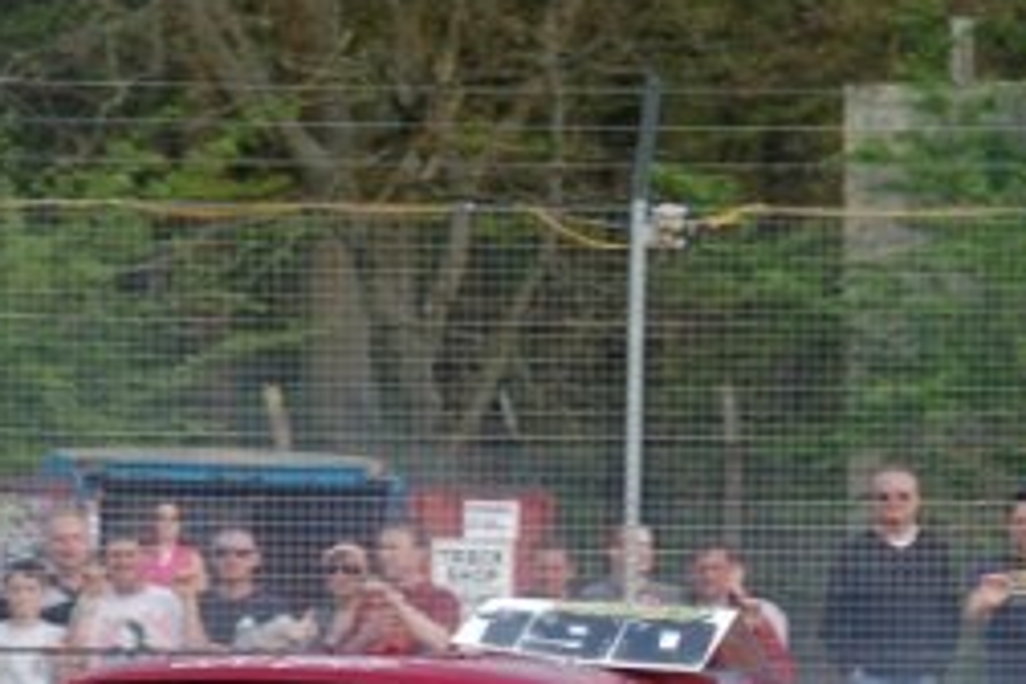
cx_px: 497
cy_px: 855
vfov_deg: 4.6
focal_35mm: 297
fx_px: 8464
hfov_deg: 6.9
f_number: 5.6
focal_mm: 78
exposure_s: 1/500
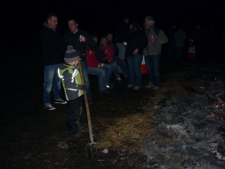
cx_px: 112
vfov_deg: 42.9
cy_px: 84
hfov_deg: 55.4
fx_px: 214
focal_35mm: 33
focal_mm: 5.5
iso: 250
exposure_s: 1/125
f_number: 2.8
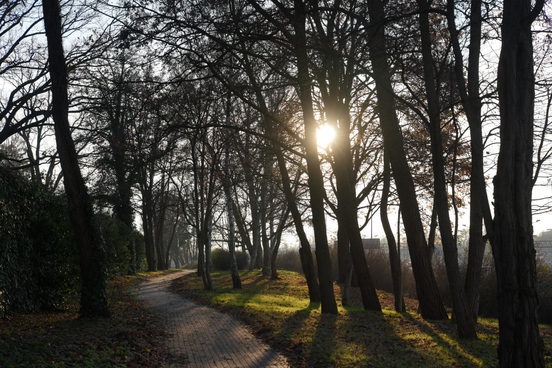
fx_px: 1073
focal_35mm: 70
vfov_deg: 19.5
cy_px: 184
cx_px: 276
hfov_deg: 28.8
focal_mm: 70
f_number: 4
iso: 100
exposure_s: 1/500
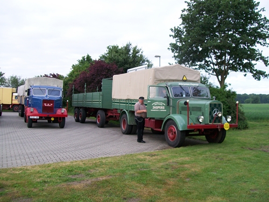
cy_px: 101
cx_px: 134
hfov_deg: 51.4
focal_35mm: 36
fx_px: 280
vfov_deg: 39.7
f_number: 2.7
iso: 64
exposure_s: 1/200
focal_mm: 6
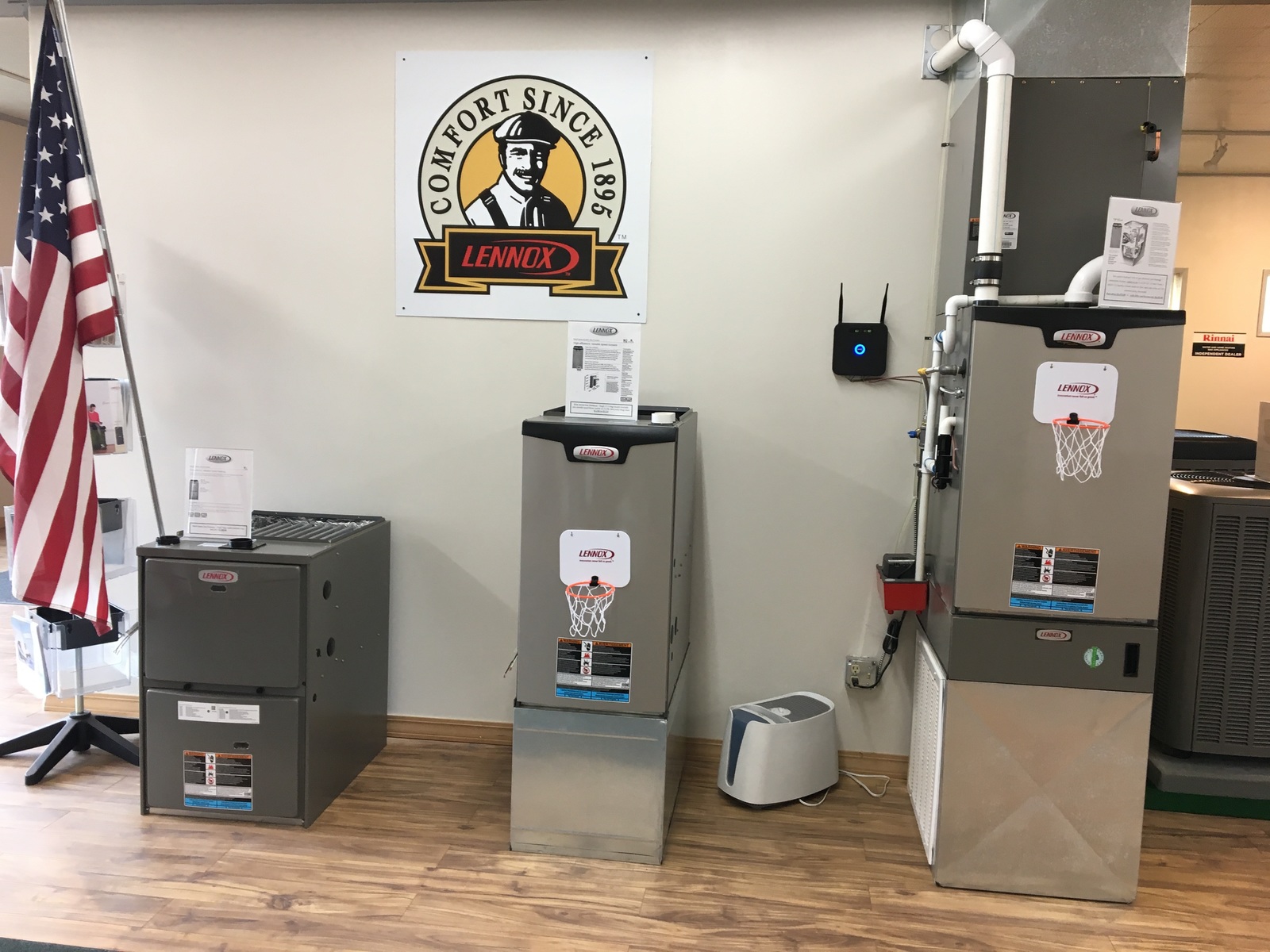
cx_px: 635
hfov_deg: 61.7
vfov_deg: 48.2
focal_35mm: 29
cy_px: 476
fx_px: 1064
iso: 50
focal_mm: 4.15
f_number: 2.2
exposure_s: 1/30
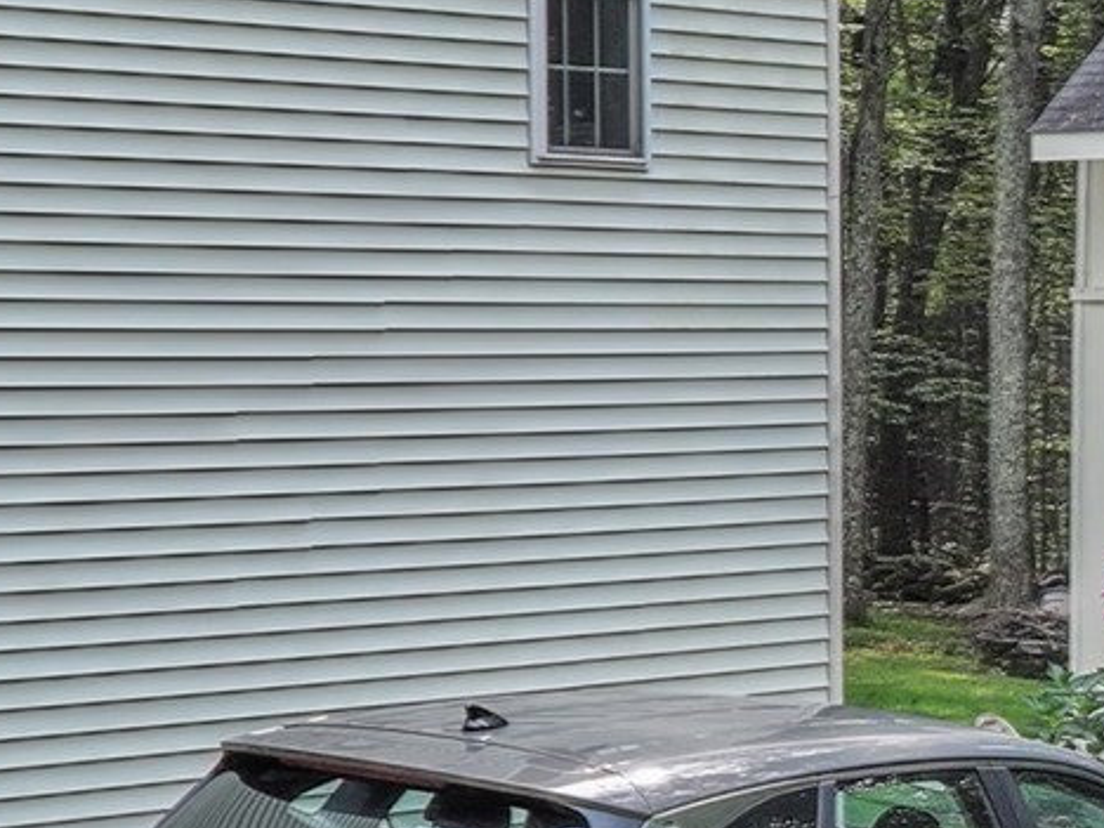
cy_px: 385
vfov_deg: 14.1
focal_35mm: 105
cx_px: -710
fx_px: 3349
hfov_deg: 16.5
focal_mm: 12.29
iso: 120
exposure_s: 1/50
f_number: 2.8
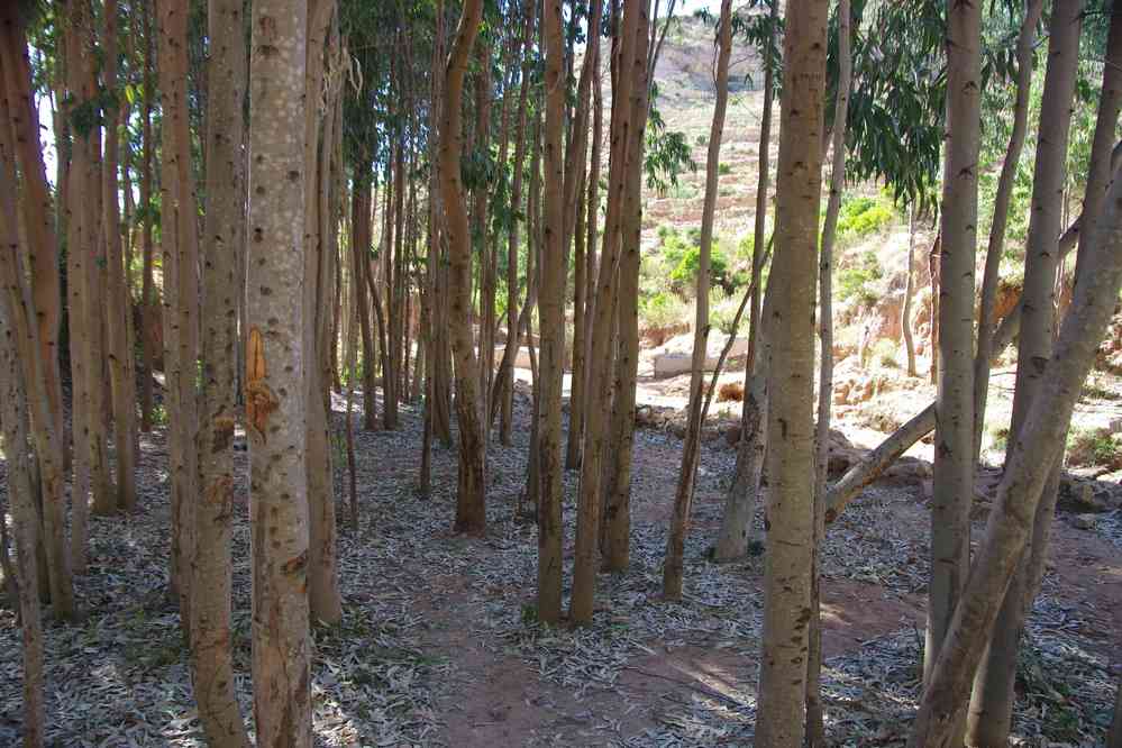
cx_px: 561
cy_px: 374
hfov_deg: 60.3
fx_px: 966
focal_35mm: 31
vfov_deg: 42.3
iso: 400
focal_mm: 20.6
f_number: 5.6
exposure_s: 1/50
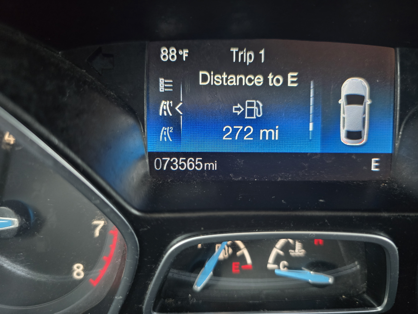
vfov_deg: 58.9
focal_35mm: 23
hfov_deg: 73.9
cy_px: 157
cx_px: 209
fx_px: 278
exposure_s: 1/60
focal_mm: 6.3
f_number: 1.7
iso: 640
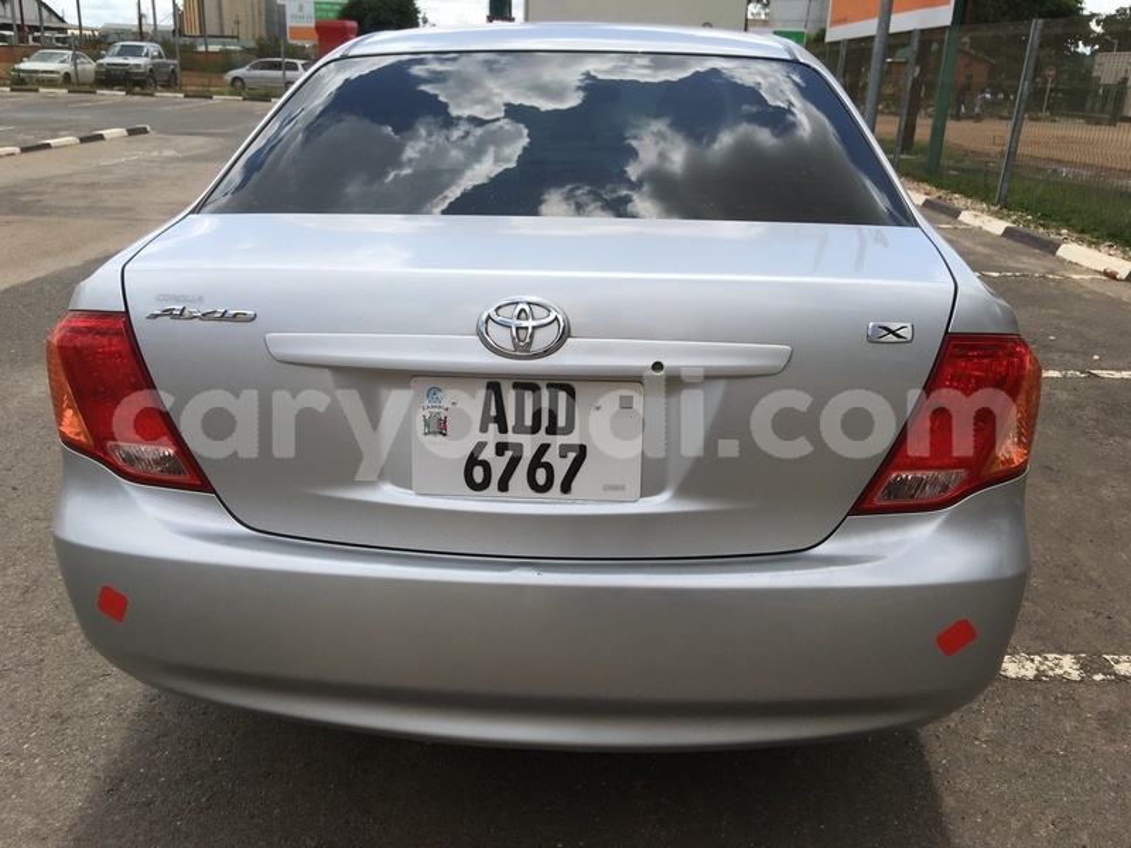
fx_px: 948
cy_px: 424
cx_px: 566
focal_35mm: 29
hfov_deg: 61.7
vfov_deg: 48.2
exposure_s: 1/1508
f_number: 2.2
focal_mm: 4.15
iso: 25
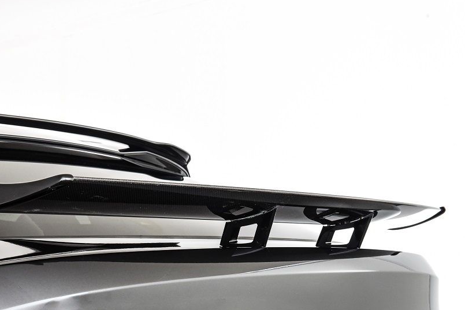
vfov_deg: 19.4
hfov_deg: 28.8
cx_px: 181
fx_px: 904
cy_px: 181
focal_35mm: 70
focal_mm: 55
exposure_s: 1/125
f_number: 11
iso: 2500
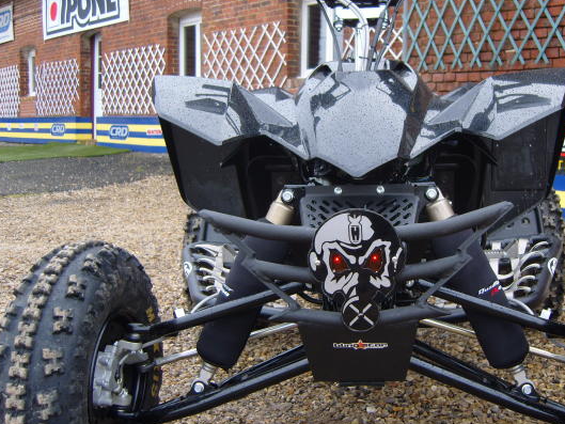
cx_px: 355
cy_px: 205
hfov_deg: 41.7
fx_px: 735
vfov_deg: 32.2
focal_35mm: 45
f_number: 2.8
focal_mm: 7.4
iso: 80
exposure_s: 1/125
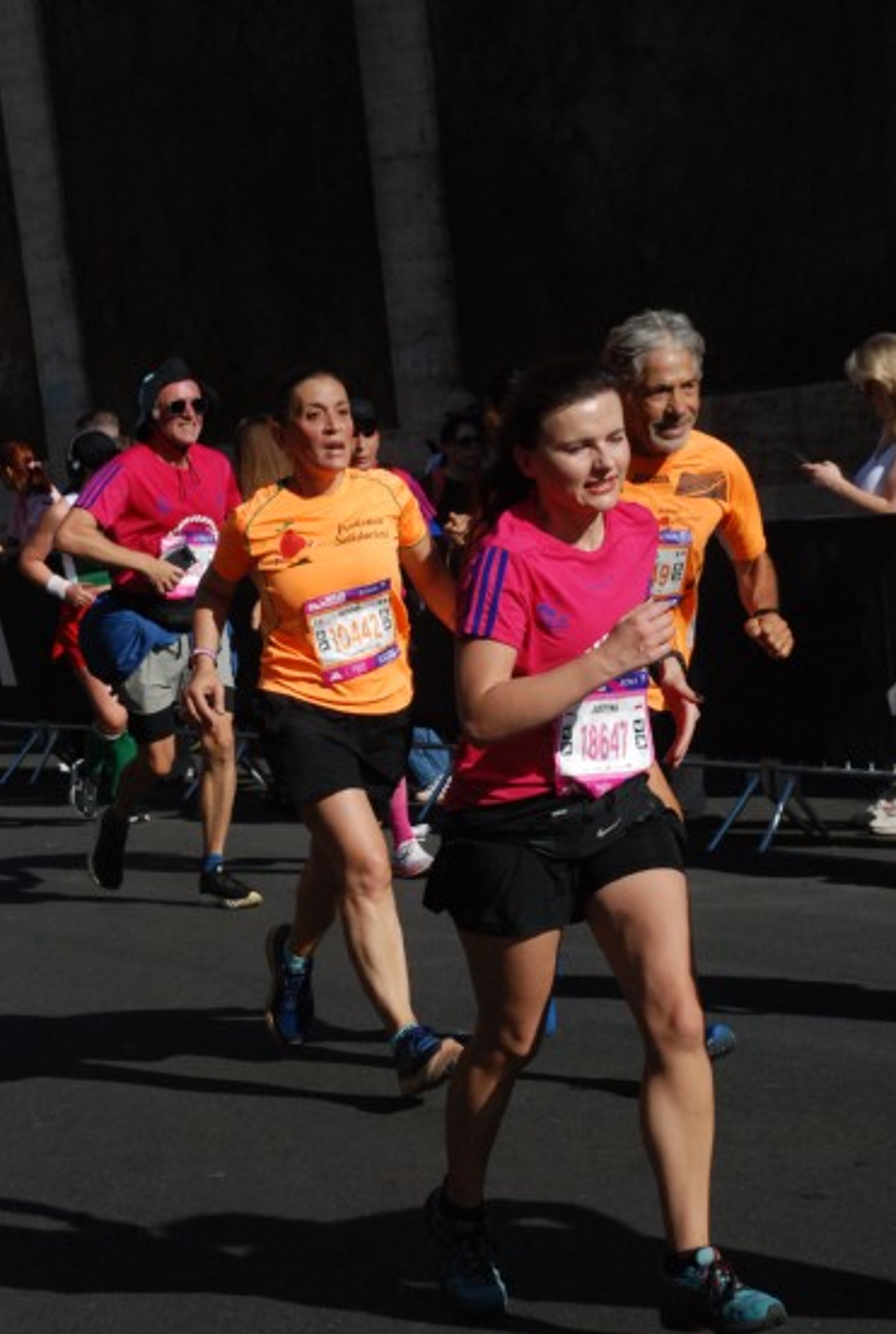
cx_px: 443
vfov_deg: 20.2
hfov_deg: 13.6
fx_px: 3749
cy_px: 696
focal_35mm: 101
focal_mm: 62
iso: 1000
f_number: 9
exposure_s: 1/2000
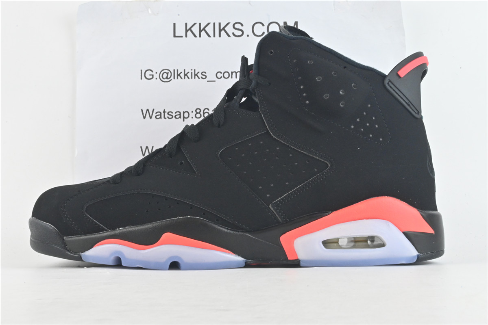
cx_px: 244
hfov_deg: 36.9
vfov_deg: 25.1
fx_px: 732
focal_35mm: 54
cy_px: 162
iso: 1600
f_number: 32
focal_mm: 36
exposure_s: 1/10
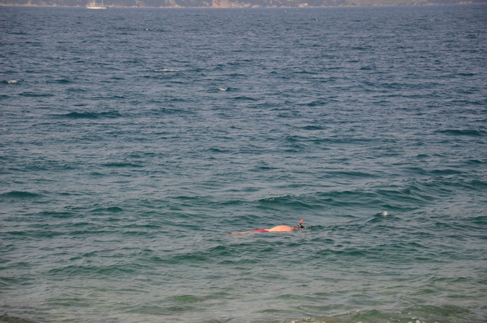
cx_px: 244
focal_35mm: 158
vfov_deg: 8.7
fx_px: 2126
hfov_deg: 13.1
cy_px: 162
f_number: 8
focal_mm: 105
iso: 160
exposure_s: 1/250
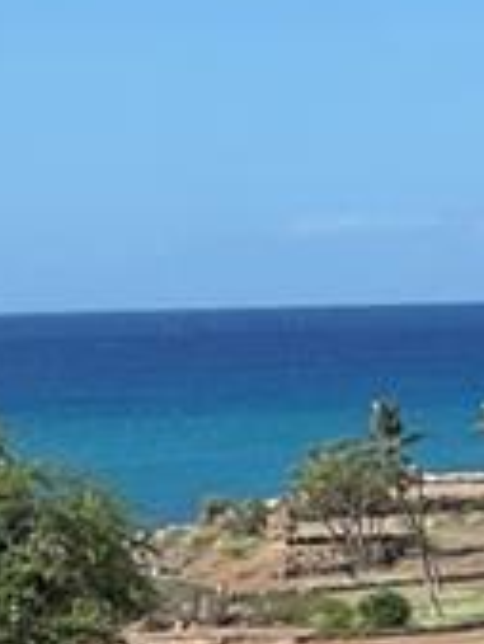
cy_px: 896
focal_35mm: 206
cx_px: 1322
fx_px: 3836
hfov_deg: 6.7
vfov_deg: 9.4
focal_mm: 3
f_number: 1.8
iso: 16
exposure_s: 1/1675
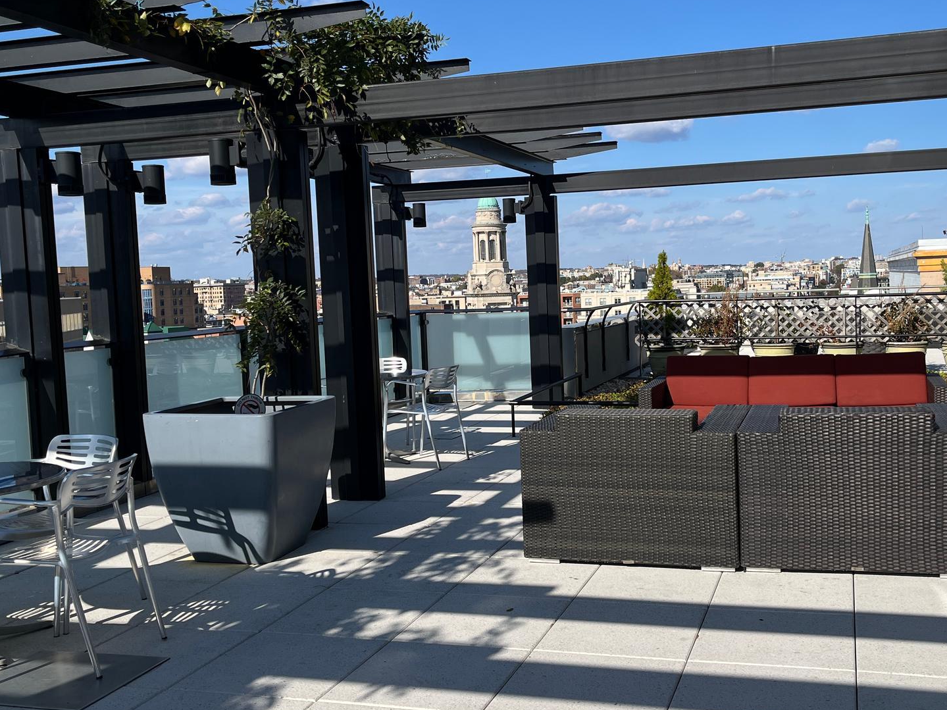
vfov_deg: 38.7
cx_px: 557
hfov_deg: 49.9
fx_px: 1012
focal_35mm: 37
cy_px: 338
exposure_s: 1/4854
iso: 50
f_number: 1.6
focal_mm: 5.1
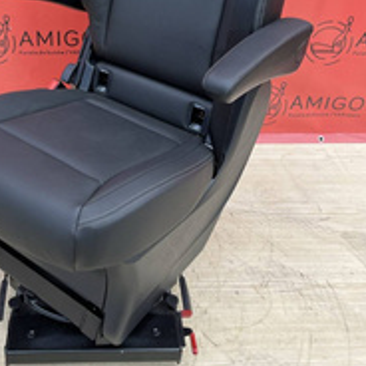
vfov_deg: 35.8
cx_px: 113
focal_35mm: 45
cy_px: 52
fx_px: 538
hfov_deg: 37.0
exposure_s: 1/459
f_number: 1.6
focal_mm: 5.1
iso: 50
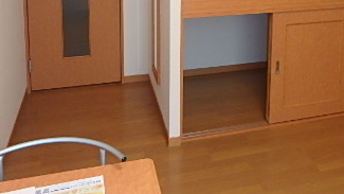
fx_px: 411
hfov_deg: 44.2
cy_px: -32
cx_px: 252
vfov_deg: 24.3
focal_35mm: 45
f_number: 3.5
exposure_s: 1/50
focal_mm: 3.7
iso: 200
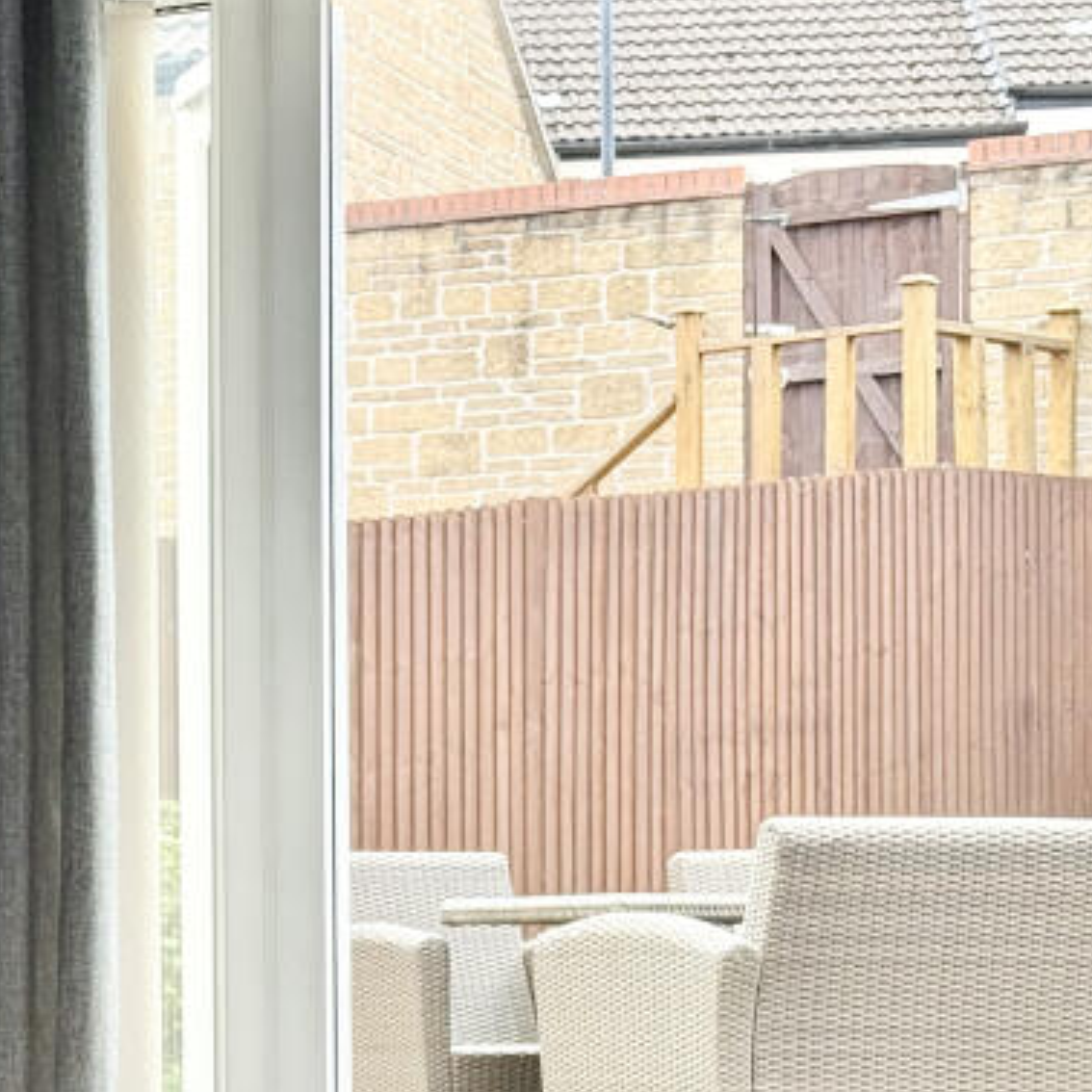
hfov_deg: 14.8
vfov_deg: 15.0
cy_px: 916
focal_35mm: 115
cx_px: -87
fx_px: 4104
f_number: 1.78
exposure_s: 1/284
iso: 64
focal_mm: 6.76
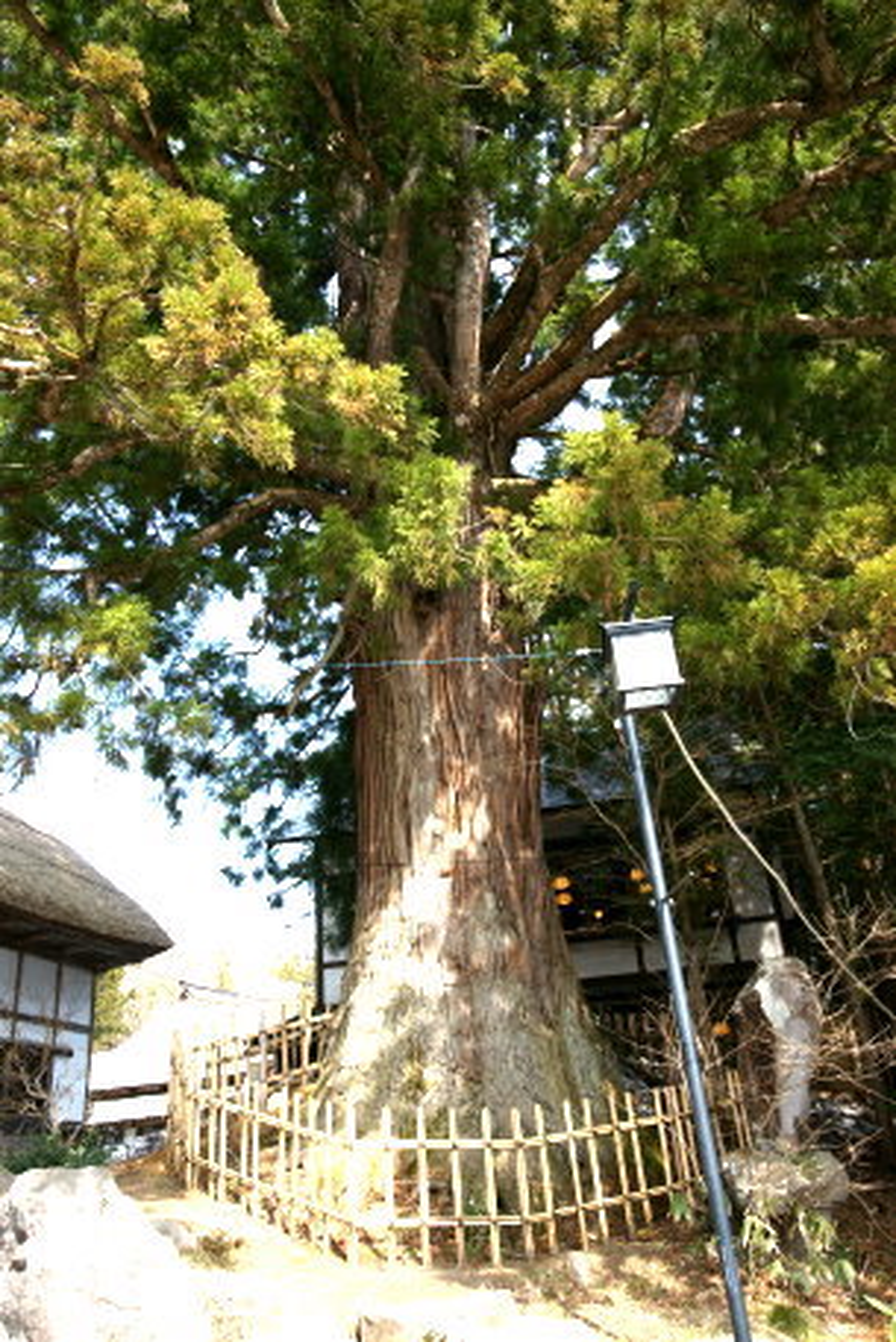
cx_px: 448
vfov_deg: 69.4
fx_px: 970
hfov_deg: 49.6
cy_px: 671
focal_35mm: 26
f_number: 8
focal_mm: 26
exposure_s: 1/80
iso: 200
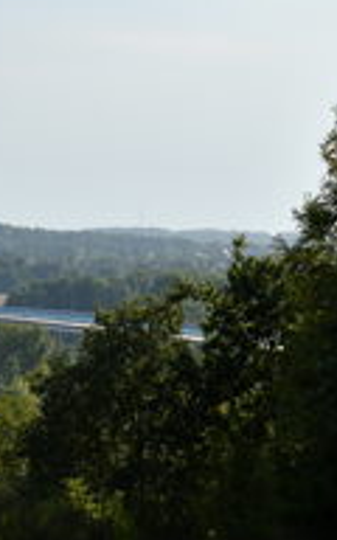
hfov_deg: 6.6
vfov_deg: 10.6
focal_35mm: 198
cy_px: 316
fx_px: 2910
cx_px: 70
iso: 100
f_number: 5.6
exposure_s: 1/500
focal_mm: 62
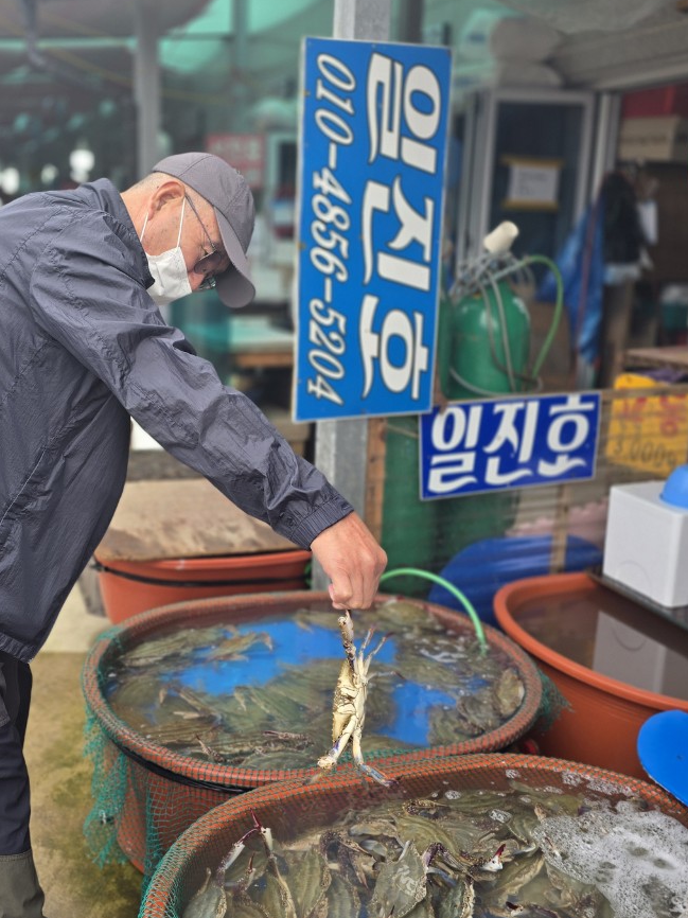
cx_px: 184
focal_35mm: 34
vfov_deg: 53.9
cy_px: 408
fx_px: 901
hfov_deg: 40.8
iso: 12
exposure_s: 1/122
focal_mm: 6.3
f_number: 1.7
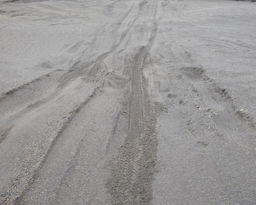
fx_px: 349
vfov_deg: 32.3
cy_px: 60
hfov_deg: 40.3
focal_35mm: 46
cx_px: 129
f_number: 2.7
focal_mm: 7.5
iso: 100
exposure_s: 1/65.6
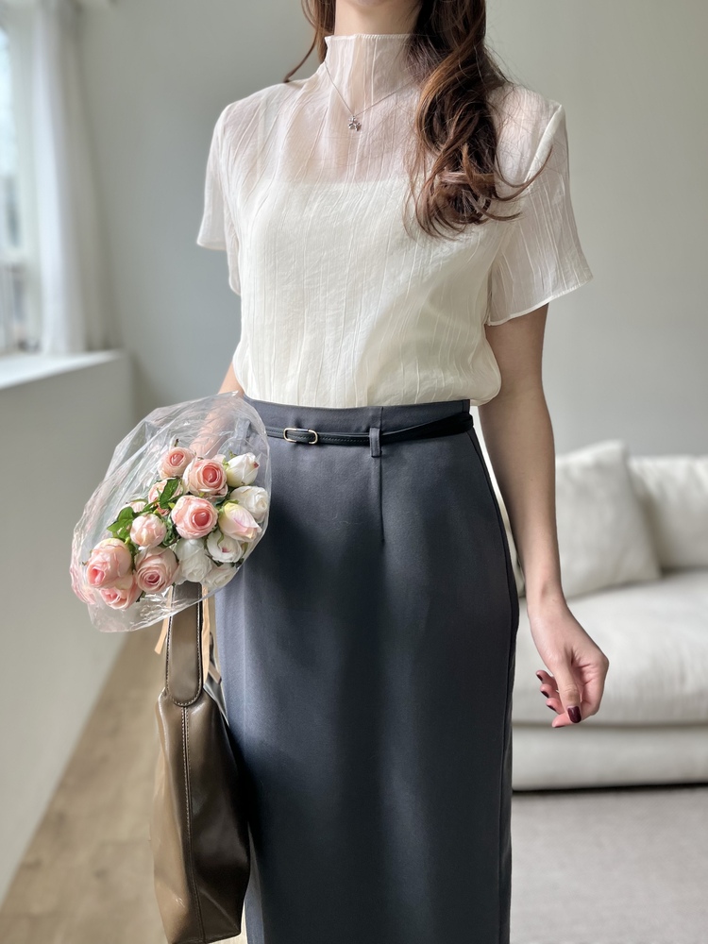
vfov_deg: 67.3
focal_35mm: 26
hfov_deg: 53.1
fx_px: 709
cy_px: 472
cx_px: 354
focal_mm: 5.1
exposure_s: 1/304
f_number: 1.6
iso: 50
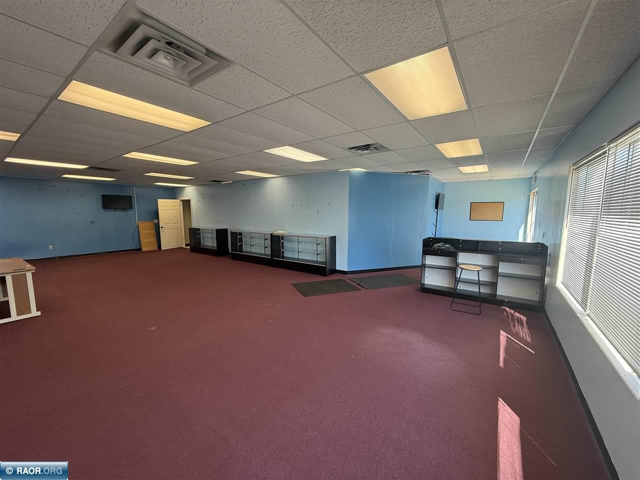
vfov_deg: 85.7
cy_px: 240
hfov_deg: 102.1
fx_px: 259
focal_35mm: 14
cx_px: 320
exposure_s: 1/120
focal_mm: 2.22
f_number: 2.2
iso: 160
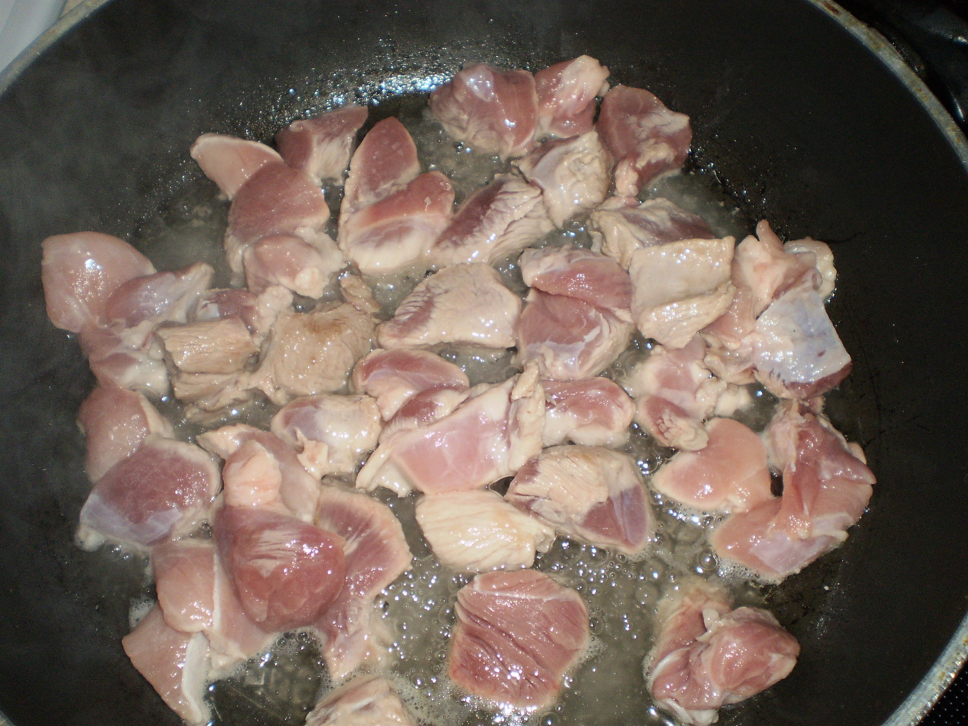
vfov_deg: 39.7
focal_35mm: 36
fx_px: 1007
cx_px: 484
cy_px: 363
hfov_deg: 51.4
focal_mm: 6.3
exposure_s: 1/30
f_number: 3.1
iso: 125
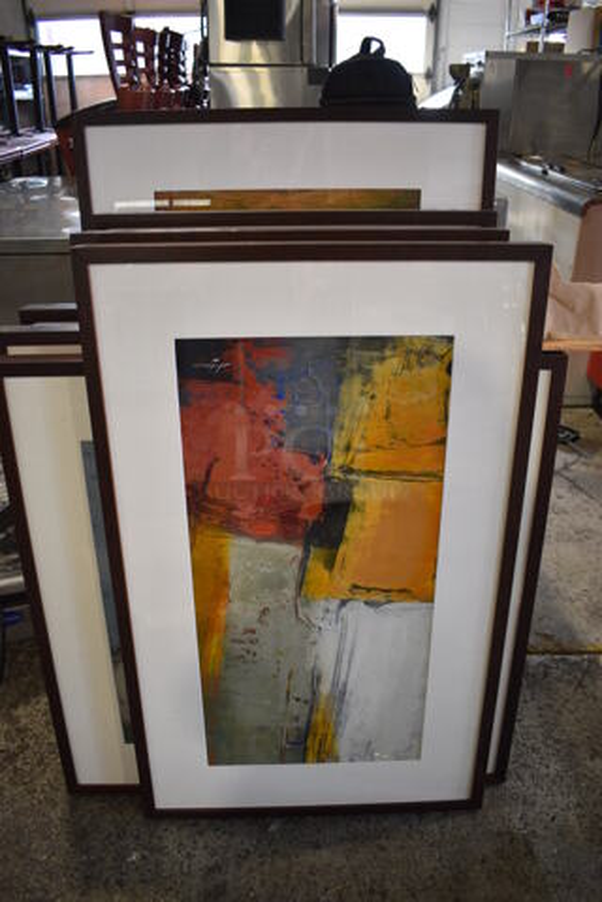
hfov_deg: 48.0
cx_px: 301
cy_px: 451
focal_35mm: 27
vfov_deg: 67.4
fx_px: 676
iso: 900
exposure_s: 1/125
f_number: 3.5
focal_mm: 18
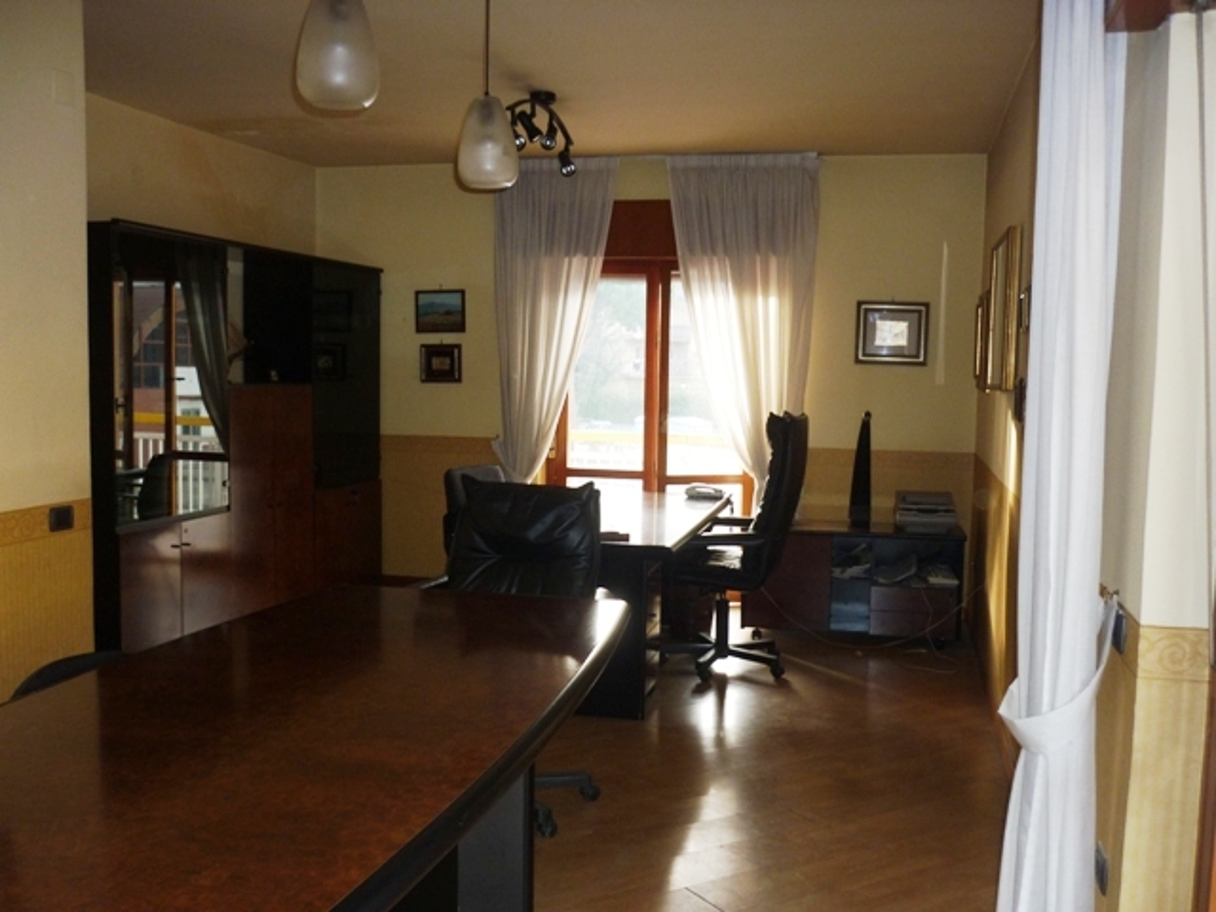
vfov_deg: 42.9
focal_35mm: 33
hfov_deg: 55.4
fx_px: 1159
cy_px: 456
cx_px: 608
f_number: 2.8
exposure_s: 1/30
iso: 100
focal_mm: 5.5
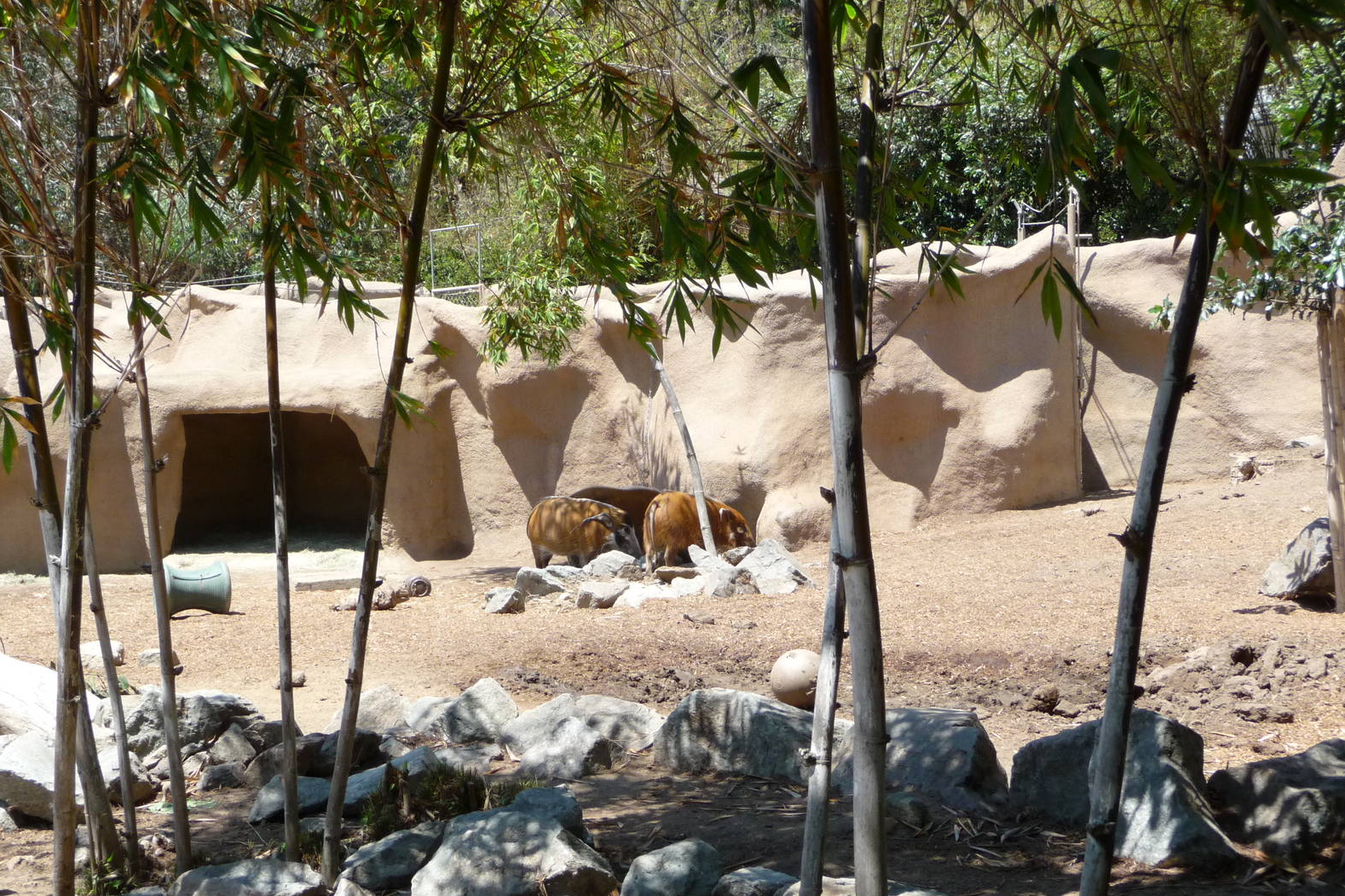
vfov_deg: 23.4
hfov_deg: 34.5
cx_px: 676
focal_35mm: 58
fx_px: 2167
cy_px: 449
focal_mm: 9.3
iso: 160
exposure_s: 1/500
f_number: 4.3
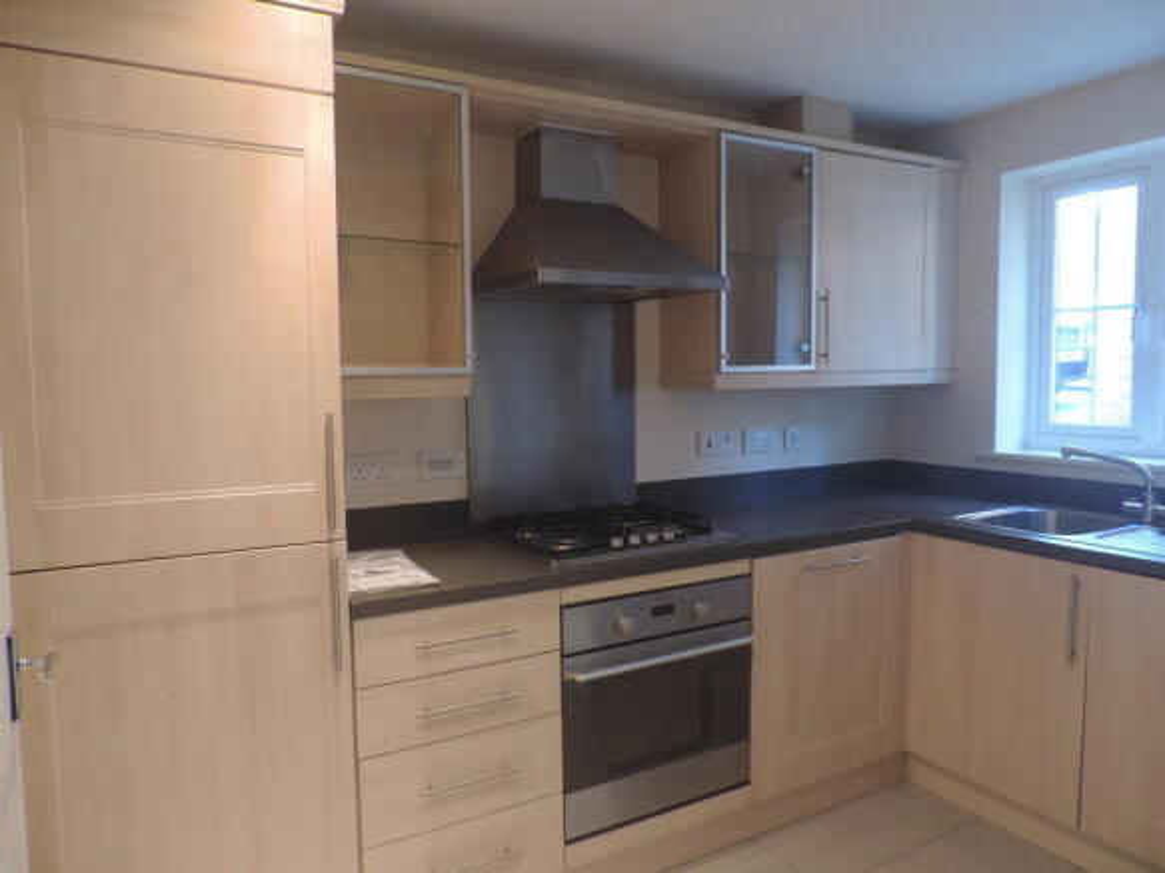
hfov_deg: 71.6
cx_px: 582
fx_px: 808
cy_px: 436
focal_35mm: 24
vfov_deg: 56.8
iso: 400
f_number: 3
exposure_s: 1/13
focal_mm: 4.3
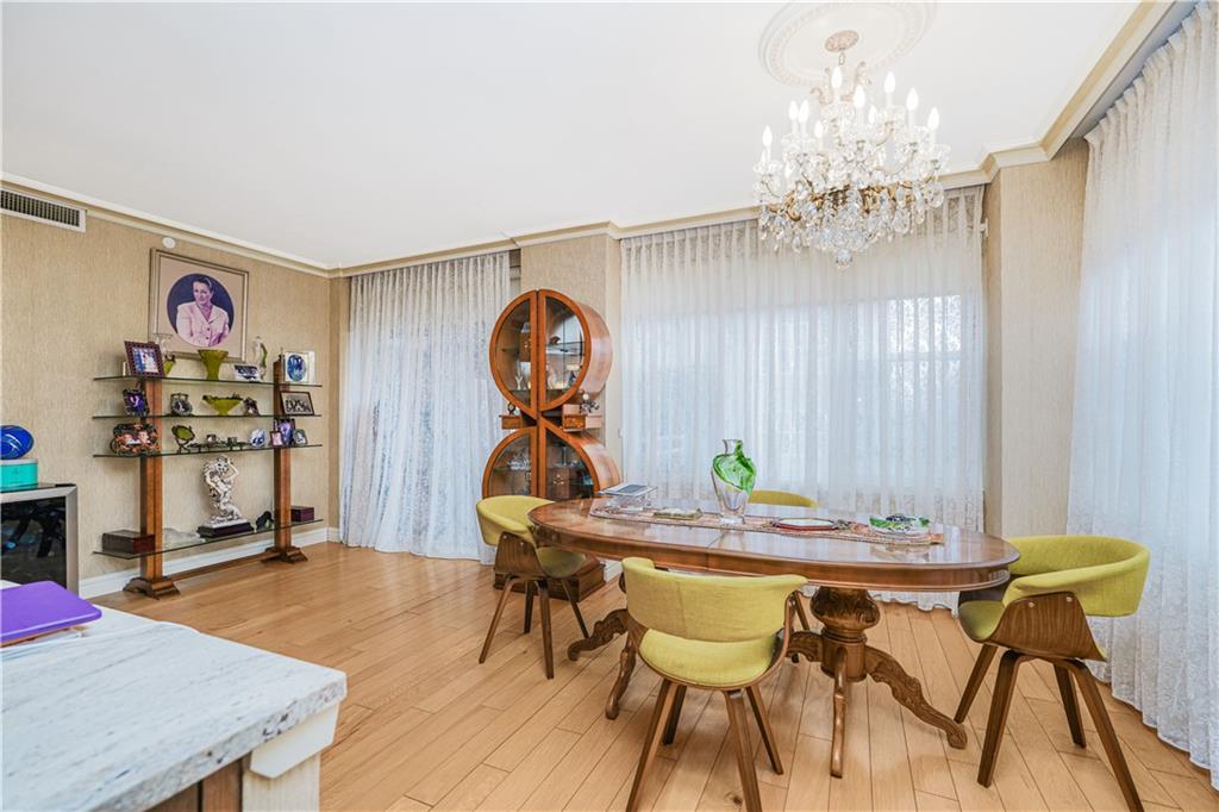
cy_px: 406
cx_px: 610
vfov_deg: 73.7
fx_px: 542
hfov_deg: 96.8
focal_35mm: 16
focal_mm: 16
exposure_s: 1/40
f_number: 4.5
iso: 50
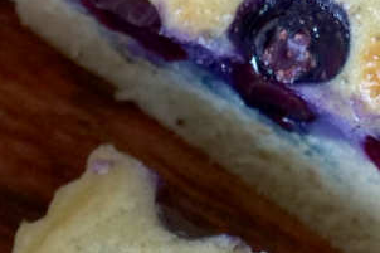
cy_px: 286
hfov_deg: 6.1
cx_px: -486
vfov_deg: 4.2
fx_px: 3418
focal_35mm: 324
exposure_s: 1/60
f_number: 8
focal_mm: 51
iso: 4000
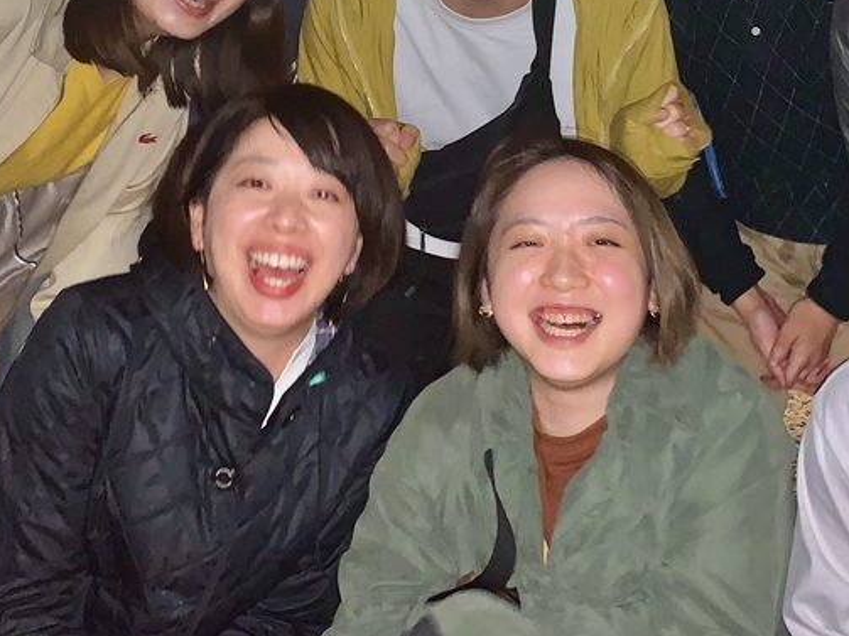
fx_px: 1520
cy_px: 7
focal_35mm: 62
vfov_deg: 22.8
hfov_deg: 31.2
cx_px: 432
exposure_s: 1/13
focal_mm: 4.25
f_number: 1.8
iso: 125
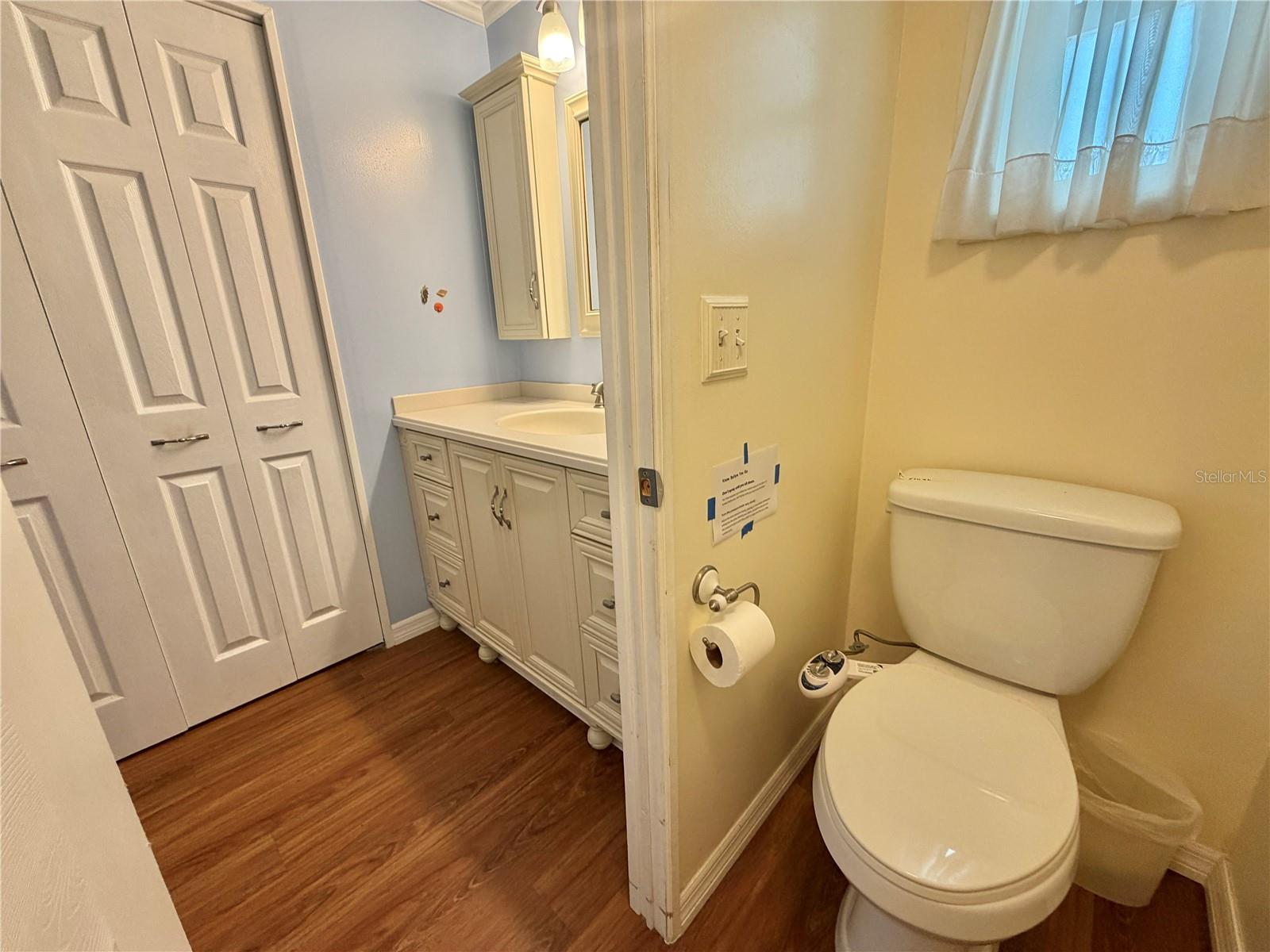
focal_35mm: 14
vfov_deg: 85.7
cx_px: 635
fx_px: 514
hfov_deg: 102.1
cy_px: 476
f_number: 2.2
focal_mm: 2.22
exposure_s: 1/60
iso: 160
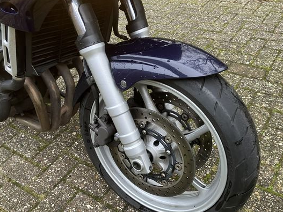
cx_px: 161
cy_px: 115
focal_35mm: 34
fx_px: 278
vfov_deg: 41.7
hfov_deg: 53.8
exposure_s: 1/95
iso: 80
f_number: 1.8
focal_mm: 3.99
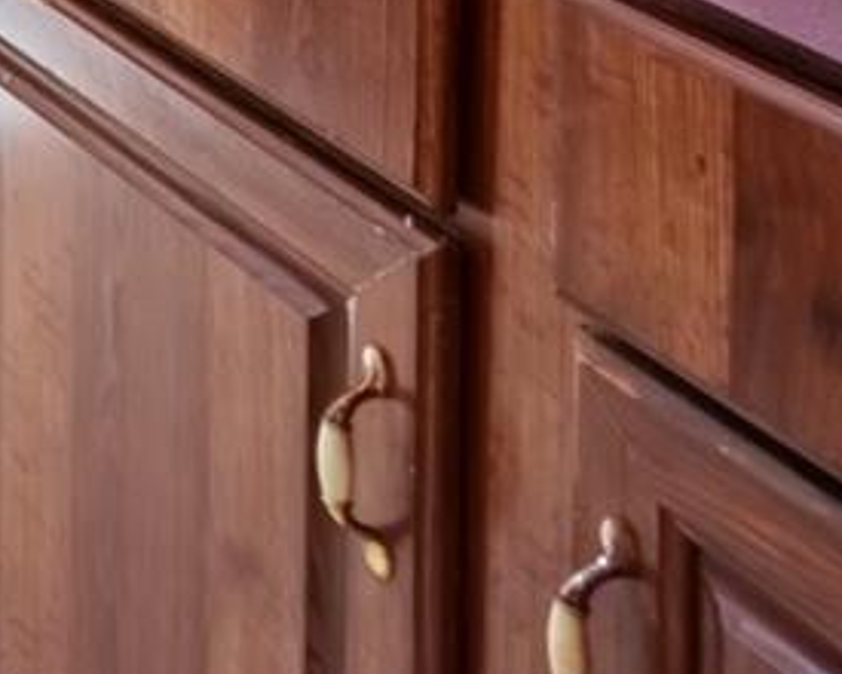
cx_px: -1304
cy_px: -934
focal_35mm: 82
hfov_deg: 13.9
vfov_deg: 13.6
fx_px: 2043
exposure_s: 1/10
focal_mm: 10
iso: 250
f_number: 9
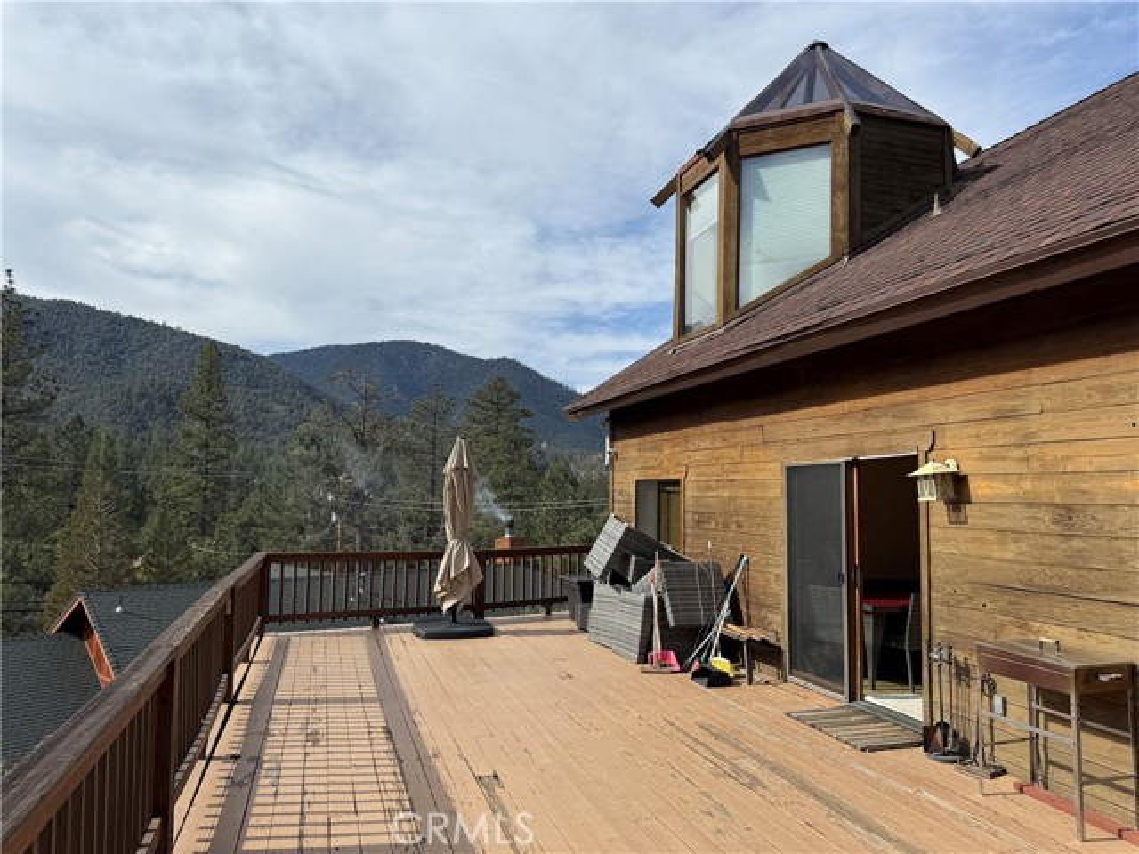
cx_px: 570
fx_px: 790
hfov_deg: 71.6
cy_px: 427
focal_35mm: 24
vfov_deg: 56.8
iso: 80
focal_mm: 6.76
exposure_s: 1/5714
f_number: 1.78
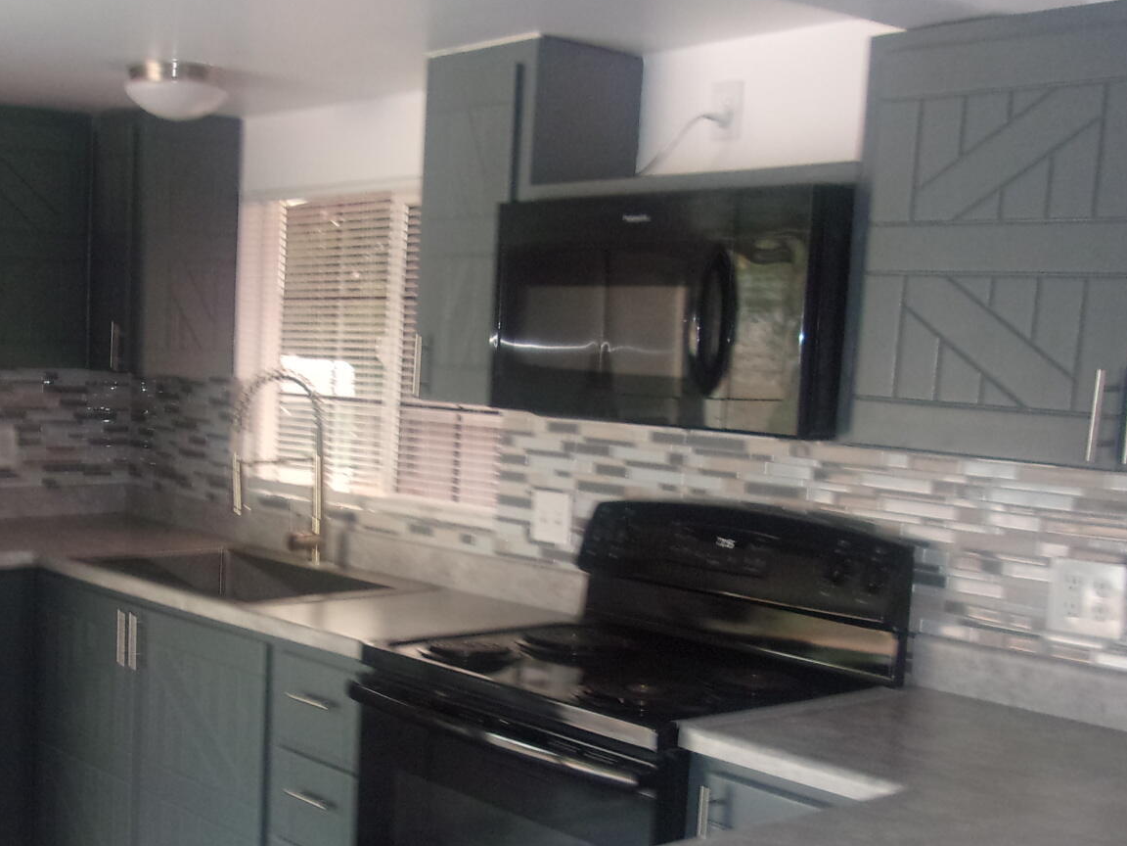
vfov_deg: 30.2
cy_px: 526
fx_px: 1563
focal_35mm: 48
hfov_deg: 39.2
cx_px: 375
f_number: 3
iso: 200
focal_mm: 4.9
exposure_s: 1/34
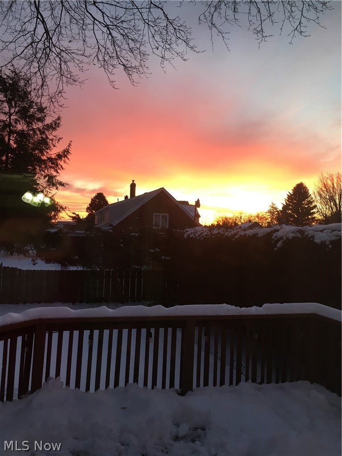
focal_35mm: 29
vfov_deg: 61.7
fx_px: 382
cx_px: 171
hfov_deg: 48.2
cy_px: 228
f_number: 2.2
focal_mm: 4.15
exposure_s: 1/30
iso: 50
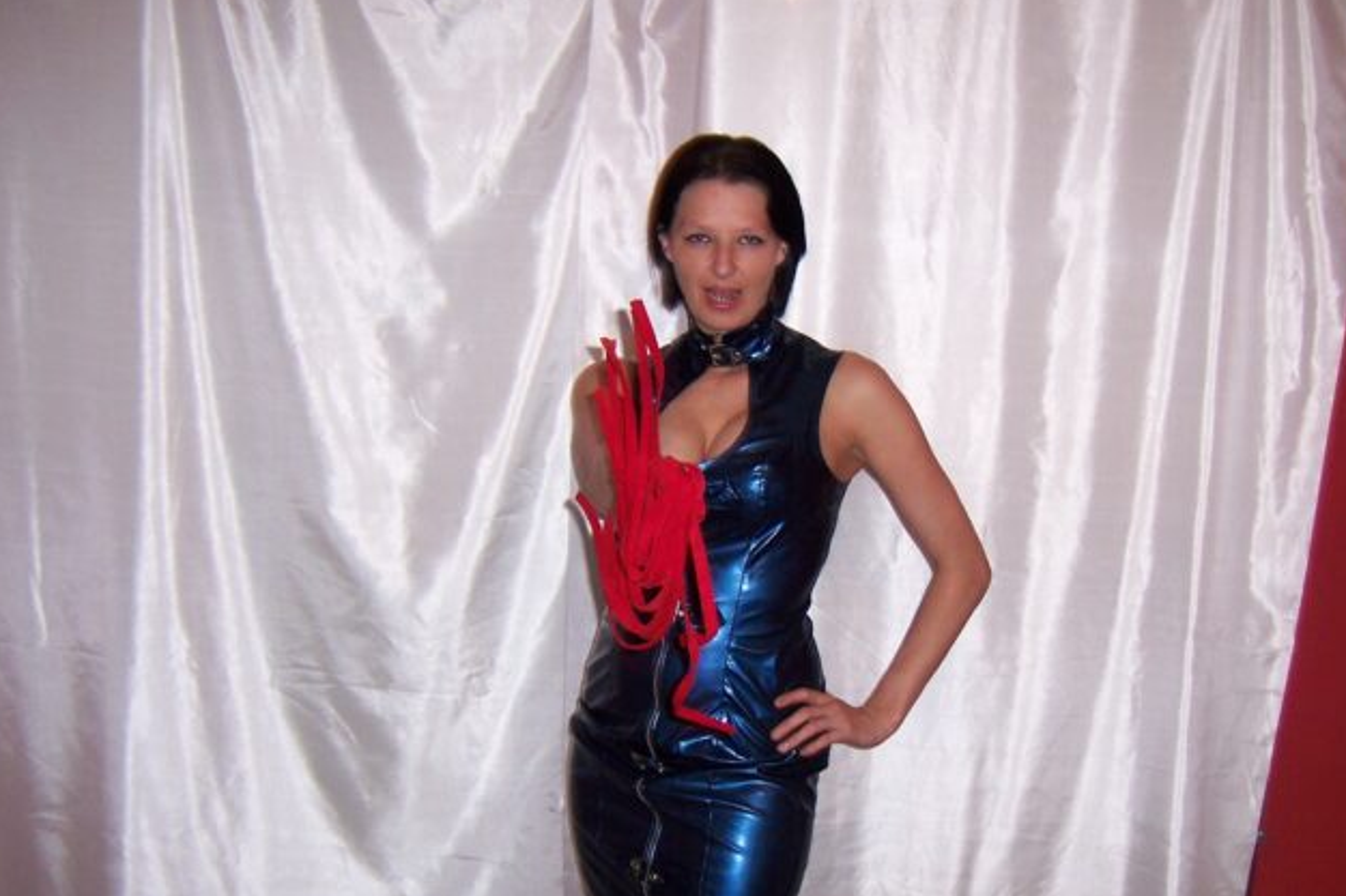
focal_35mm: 46
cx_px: 716
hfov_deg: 42.7
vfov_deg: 29.0
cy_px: 607
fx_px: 1719
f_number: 2.8
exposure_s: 1/60
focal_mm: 6
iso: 125
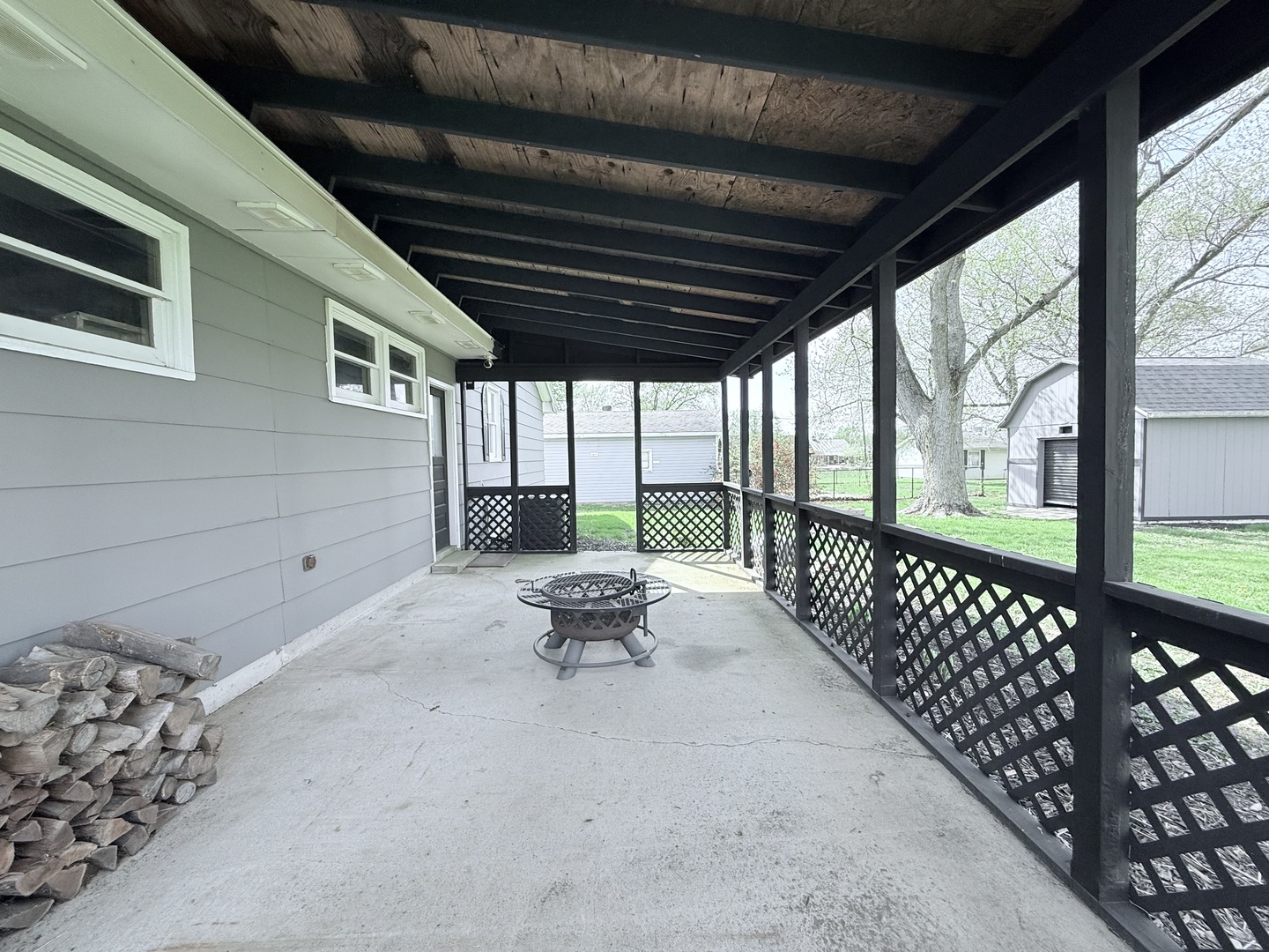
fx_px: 513
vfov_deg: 85.7
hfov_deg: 102.1
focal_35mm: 14
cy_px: 476
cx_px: 634
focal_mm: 2.22
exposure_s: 1/472
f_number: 2.2
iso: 64
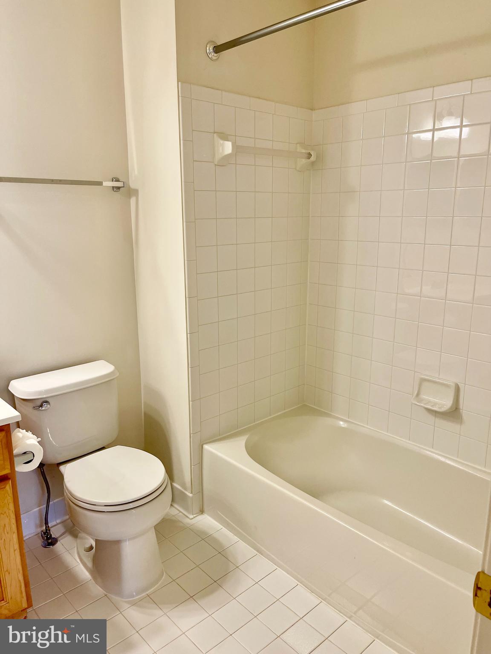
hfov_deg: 53.1
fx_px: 492
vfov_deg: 67.3
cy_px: 327
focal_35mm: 26
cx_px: 246
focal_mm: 5.1
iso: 100
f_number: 1.6
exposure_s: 1/120
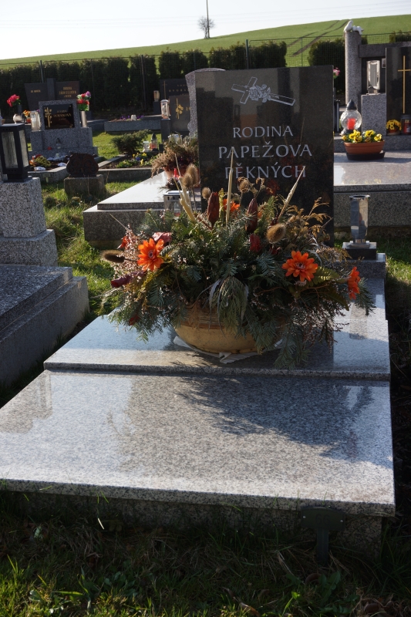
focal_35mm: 45
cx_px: 206
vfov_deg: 43.6
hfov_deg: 29.9
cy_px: 308
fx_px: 771
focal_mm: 30
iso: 100
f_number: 8
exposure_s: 1/160
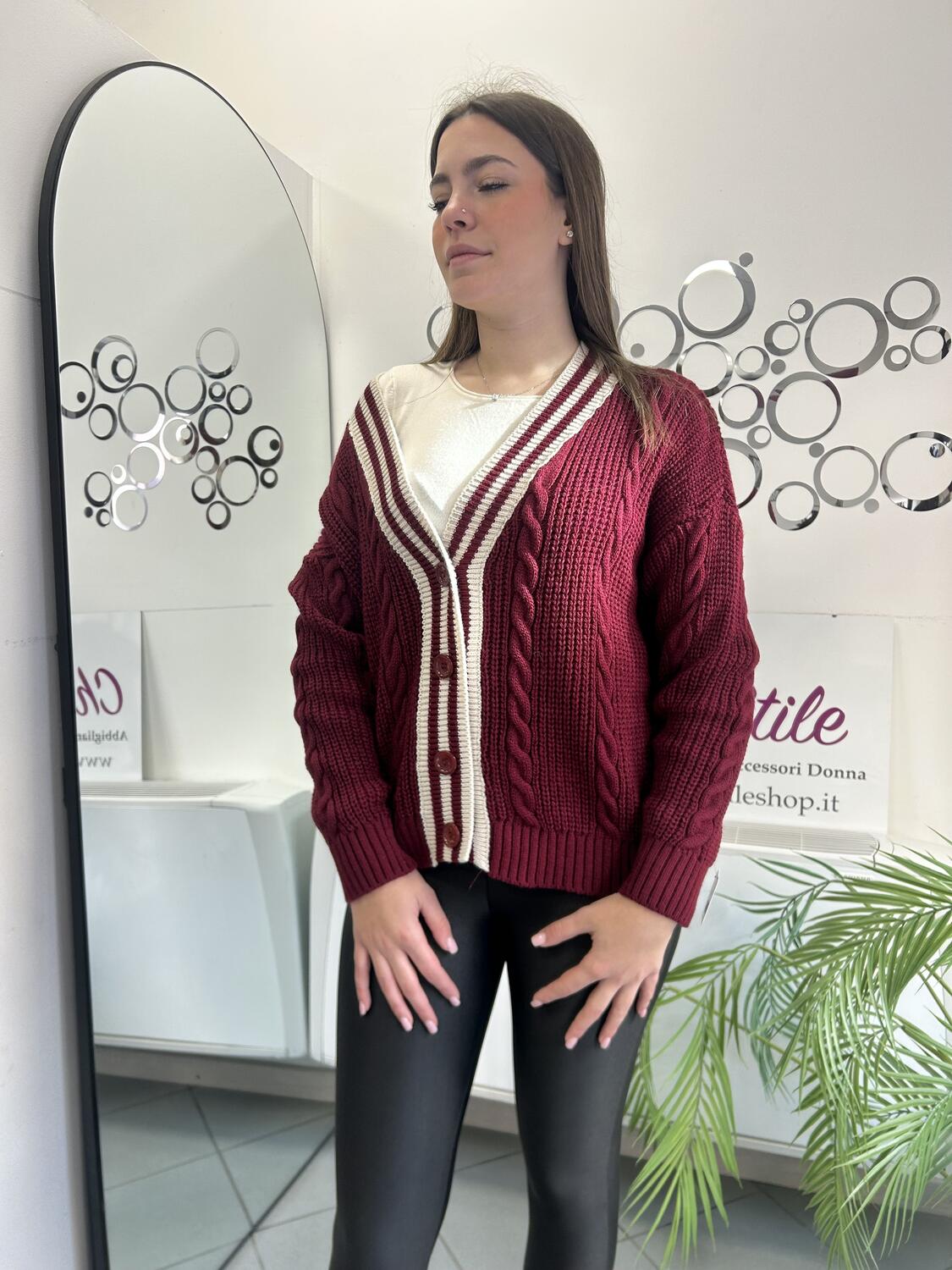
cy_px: 635
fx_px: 953
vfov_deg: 67.3
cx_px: 476
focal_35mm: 26
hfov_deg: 53.1
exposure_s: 1/100
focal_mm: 5.7
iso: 50
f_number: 1.5
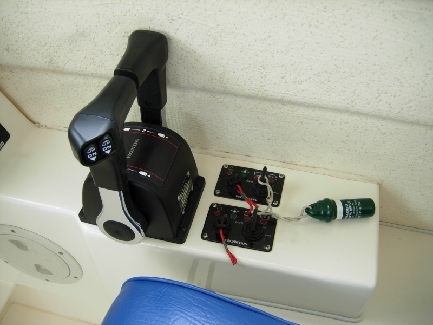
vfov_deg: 39.7
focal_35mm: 36
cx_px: 216
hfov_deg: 51.4
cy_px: 162
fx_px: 450
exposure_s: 1/36.9
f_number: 2.7
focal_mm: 7.5
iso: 50
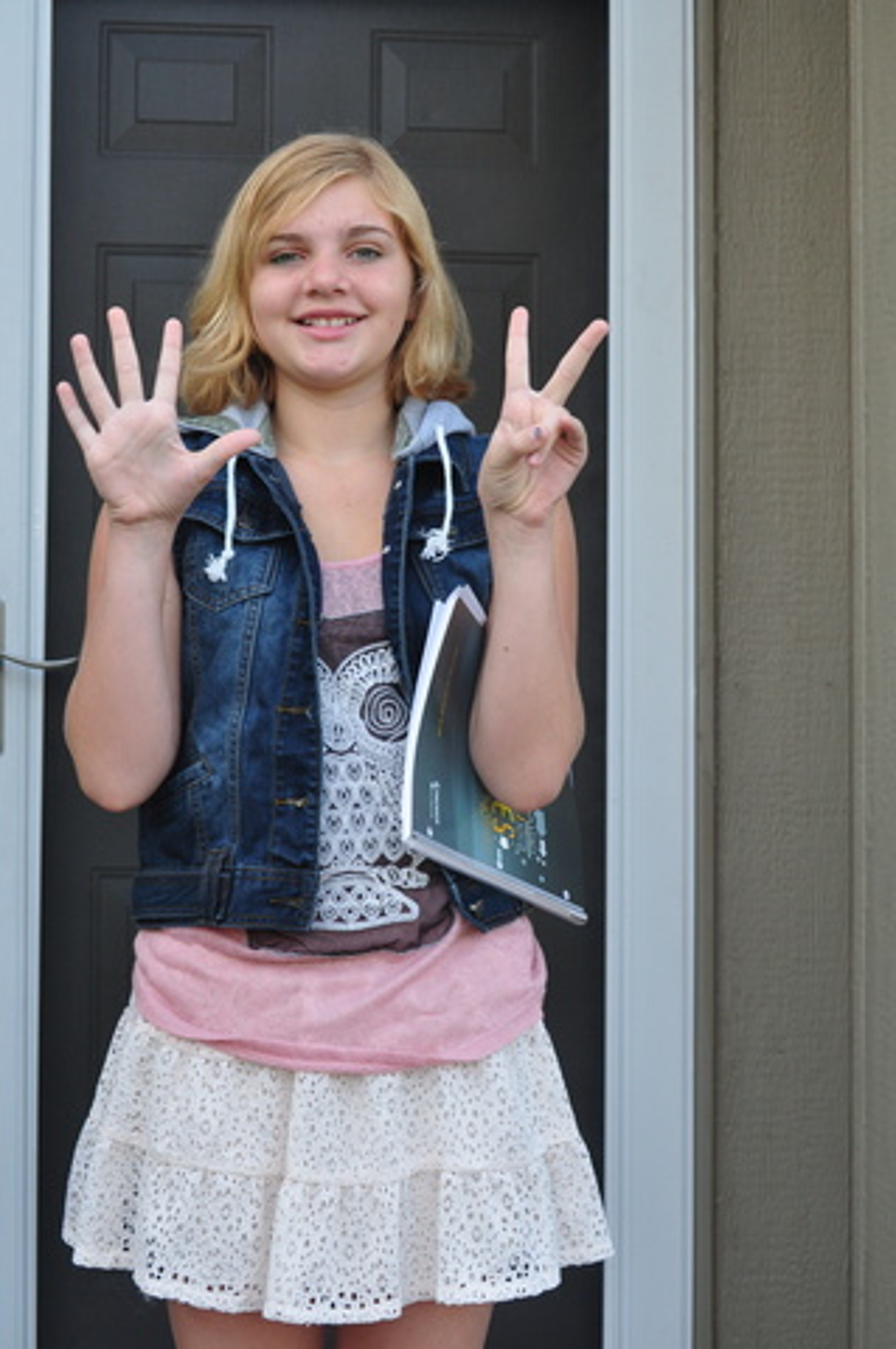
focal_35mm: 82
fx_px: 3086
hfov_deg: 16.5
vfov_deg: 24.6
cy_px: 674
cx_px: 448
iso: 400
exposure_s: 1/50
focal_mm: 55
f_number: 8
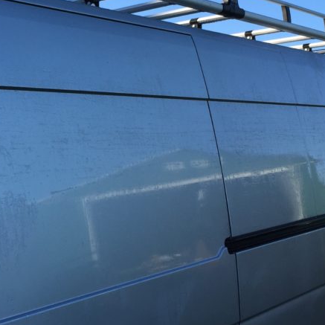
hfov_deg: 28.4
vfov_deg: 28.5
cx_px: 109
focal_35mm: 60
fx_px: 637
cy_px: 125
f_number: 2.2
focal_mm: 4.15
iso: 32
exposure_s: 1/1014
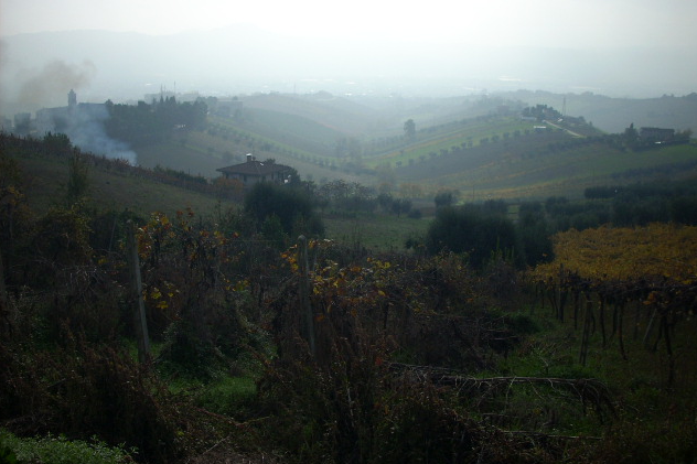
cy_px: 203
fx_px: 755
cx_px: 350
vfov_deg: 34.1
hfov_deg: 49.6
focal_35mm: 39
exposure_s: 1/594
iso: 64
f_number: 5.6
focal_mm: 6.2
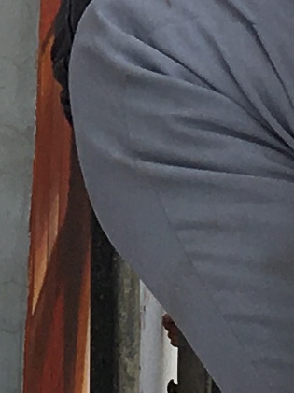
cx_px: -309
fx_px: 3153
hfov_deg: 5.2
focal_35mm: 278
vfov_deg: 6.6
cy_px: -705
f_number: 2.2
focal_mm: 4.15
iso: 25
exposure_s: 1/818
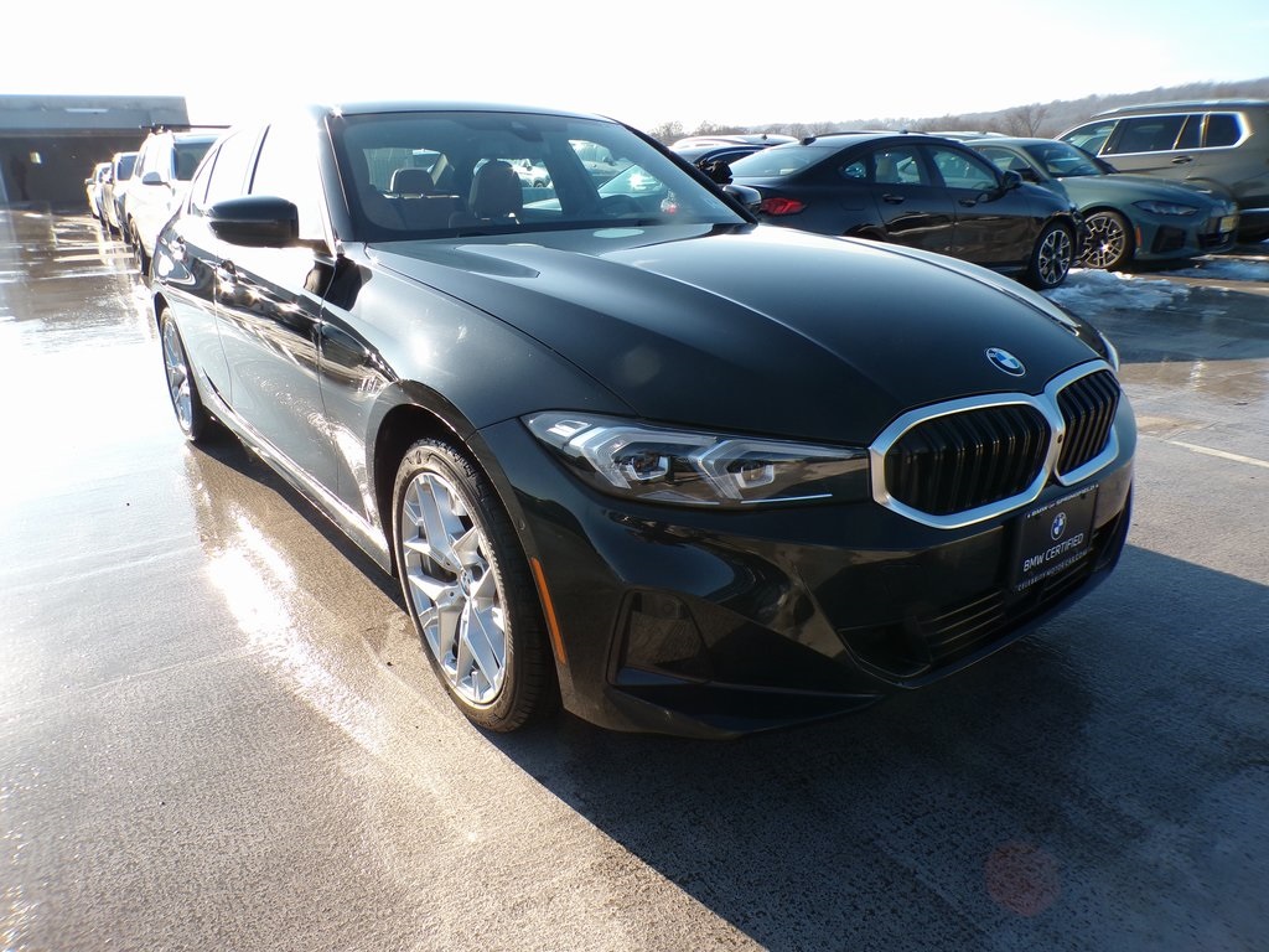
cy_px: 476
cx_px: 634
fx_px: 880
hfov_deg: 71.6
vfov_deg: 56.8
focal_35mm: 24
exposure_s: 1/340
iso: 100
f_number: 4.4
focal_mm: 4.3
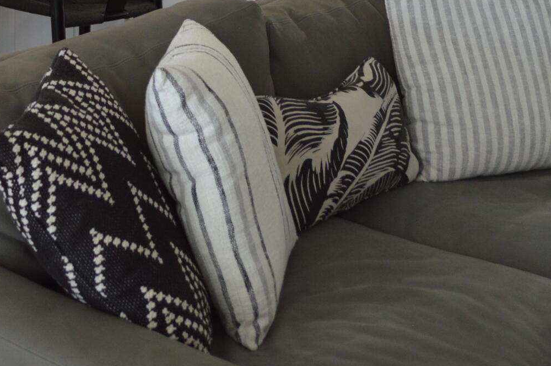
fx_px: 1239
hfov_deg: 24.6
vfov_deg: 15.8
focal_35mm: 81
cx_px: 105
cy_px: -135
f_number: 3.5
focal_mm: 18
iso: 400
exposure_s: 1/50
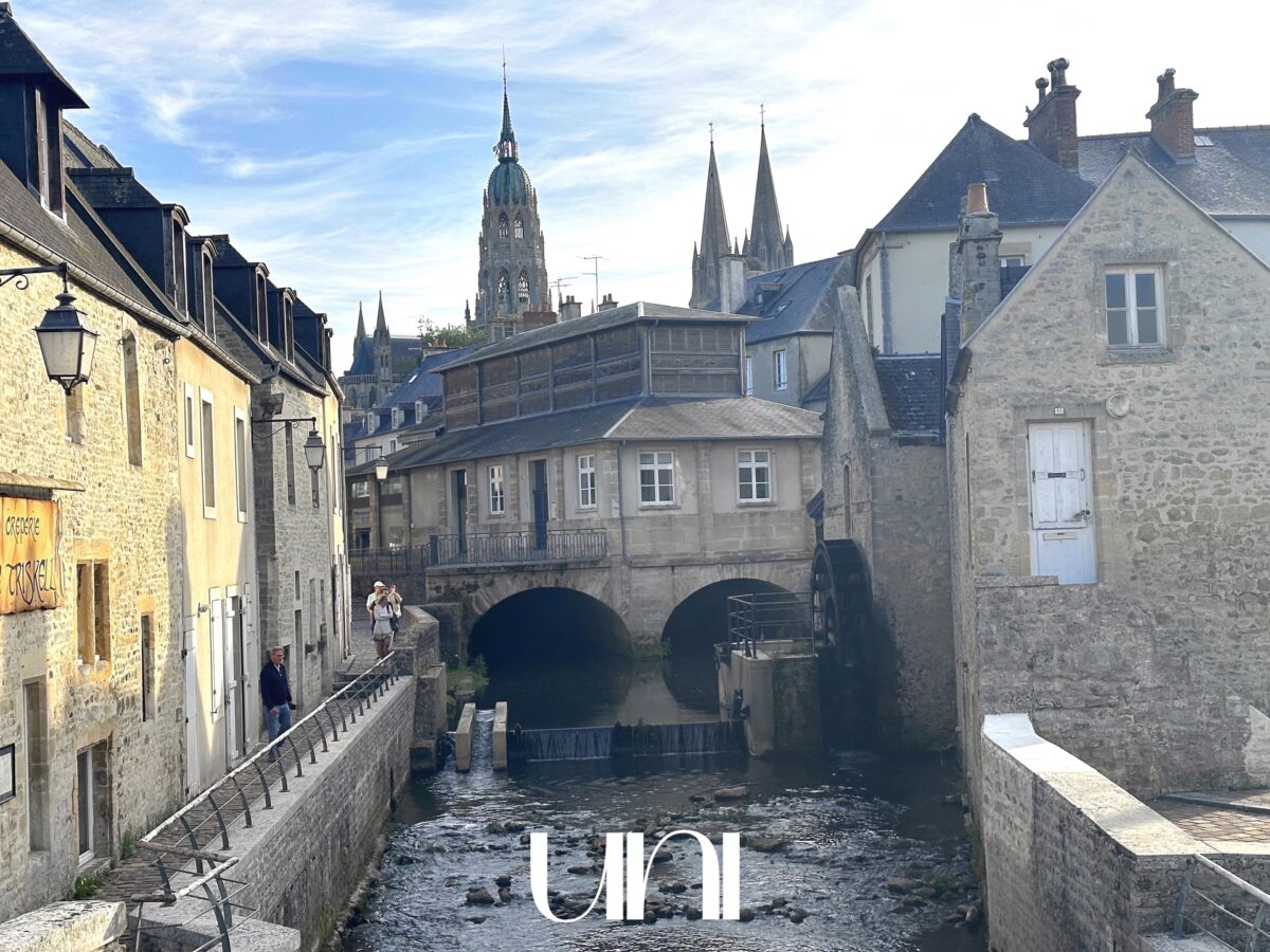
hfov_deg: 39.7
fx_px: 1761
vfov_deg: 30.3
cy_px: 476
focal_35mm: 48
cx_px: 635
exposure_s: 1/2203
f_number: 1.78
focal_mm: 6.86
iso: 64
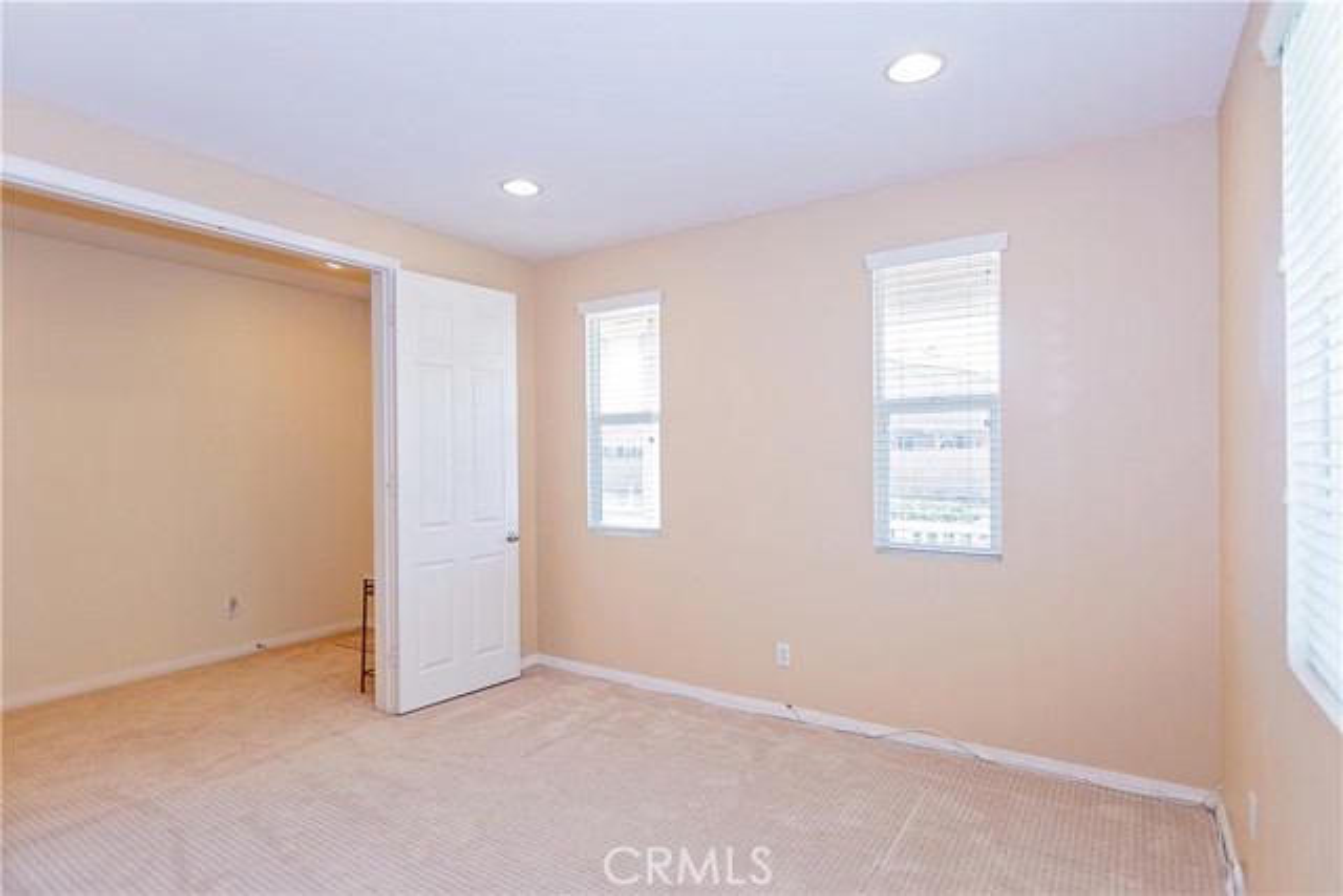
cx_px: 672
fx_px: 672
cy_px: 448
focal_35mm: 18
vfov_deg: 67.4
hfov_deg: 90.0
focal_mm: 12
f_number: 3.5
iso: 200
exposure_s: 1/250
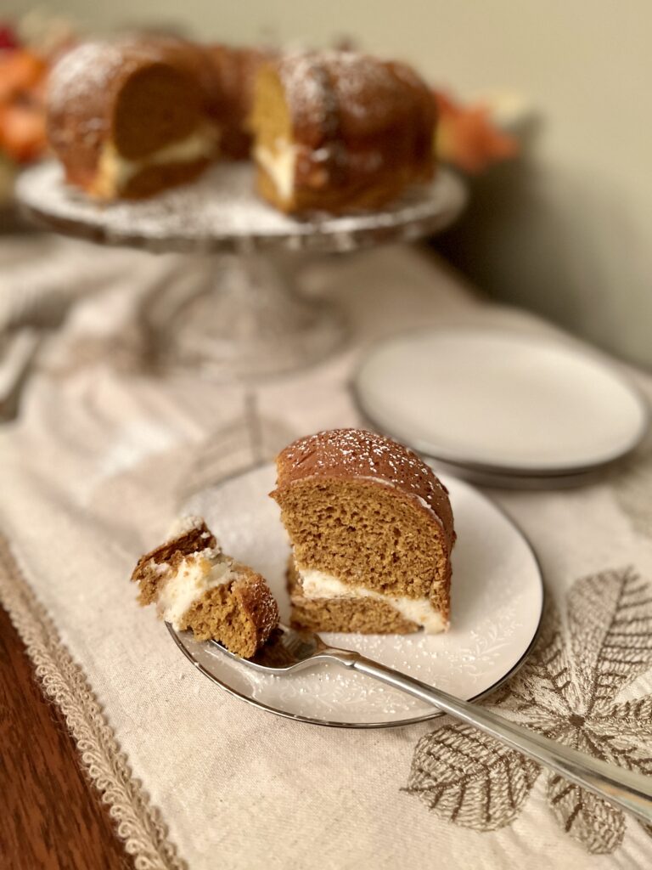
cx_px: 326
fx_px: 653
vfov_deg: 67.3
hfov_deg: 53.1
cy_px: 435
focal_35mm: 26
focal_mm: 5.7
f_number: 1.5
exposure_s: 1/40
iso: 500
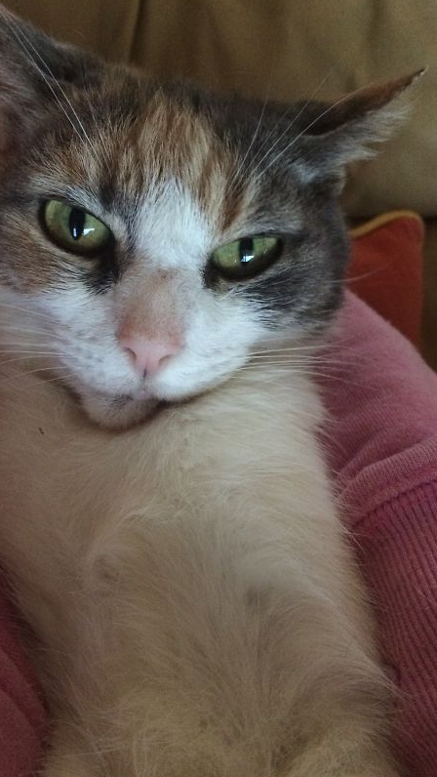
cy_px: 389
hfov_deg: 36.7
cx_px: 198
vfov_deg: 61.0
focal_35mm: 32
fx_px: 659
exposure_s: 1/15
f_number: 2.2
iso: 320
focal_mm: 4.15
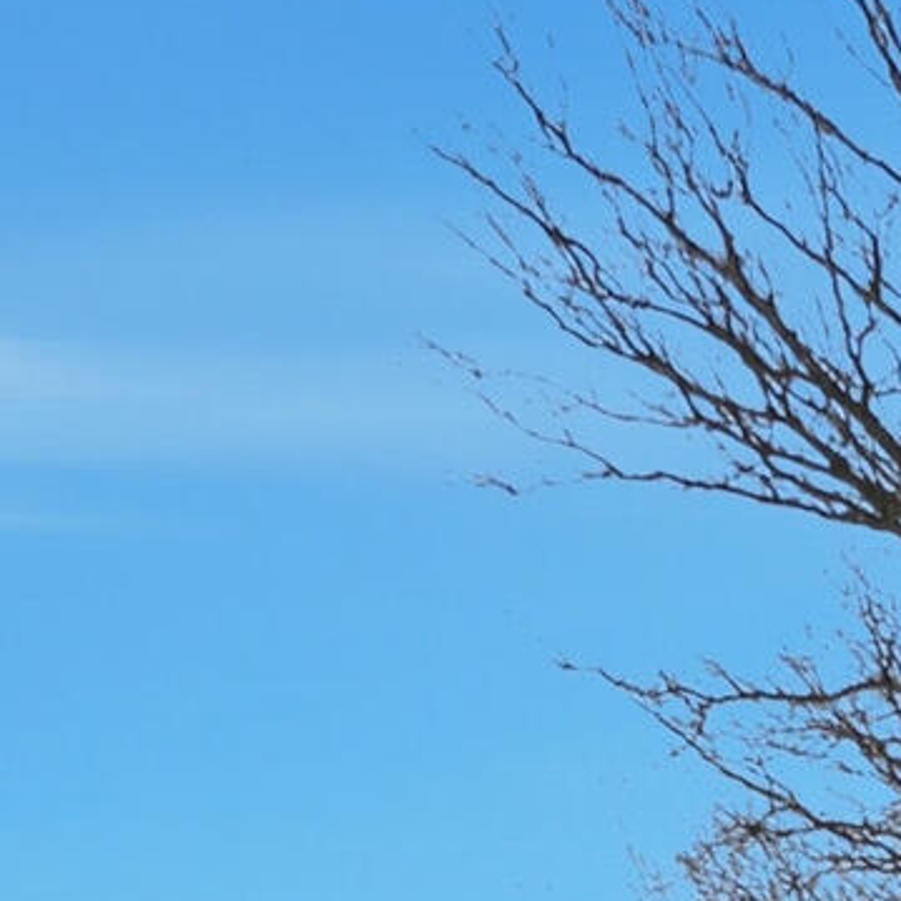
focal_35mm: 71
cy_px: 1620
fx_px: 2091
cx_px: 1666
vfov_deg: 18.8
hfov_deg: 18.4
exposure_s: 1/4000
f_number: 5.6
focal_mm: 10
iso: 125
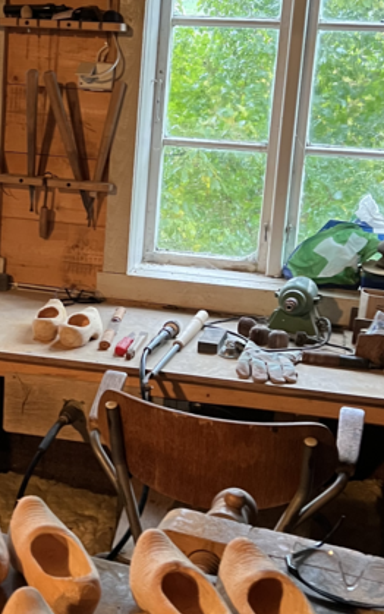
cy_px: 248
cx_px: 69
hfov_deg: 22.4
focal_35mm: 57
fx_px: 954
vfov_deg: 35.6
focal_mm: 5.7
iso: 640
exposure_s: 1/25
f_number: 1.5
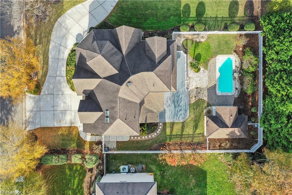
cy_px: 98
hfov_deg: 65.5
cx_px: 146
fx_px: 227
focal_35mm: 28
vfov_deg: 46.4
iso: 100
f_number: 4.5
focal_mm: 10.26
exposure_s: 1/120
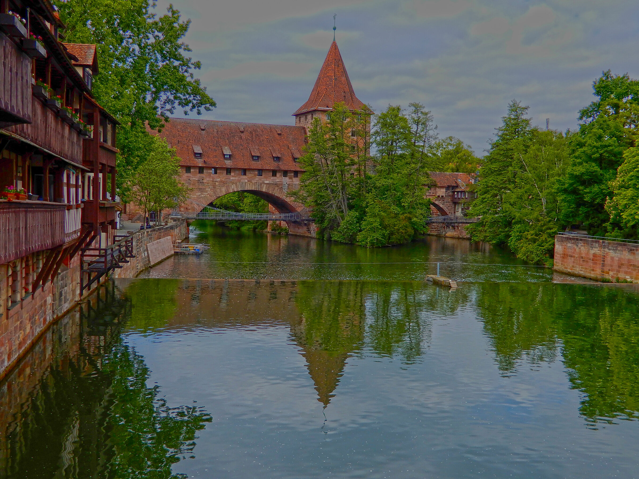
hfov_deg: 44.8
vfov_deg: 34.3
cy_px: 240
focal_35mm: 42
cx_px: 320
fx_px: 775
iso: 80
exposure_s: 1/500
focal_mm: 7.5
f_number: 4
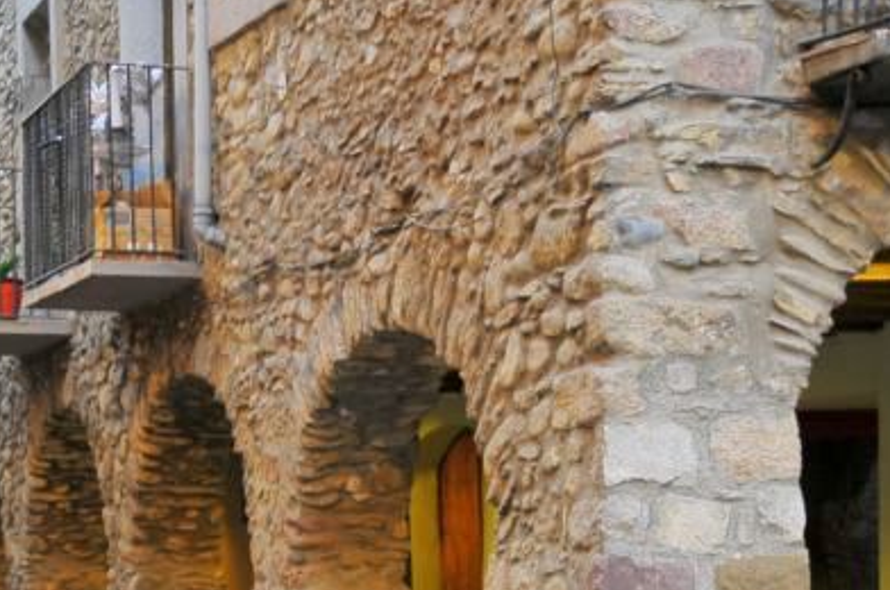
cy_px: 503
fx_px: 2419
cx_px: 411
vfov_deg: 13.8
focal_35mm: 98
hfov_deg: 20.8
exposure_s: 1/10
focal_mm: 32
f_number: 4.2
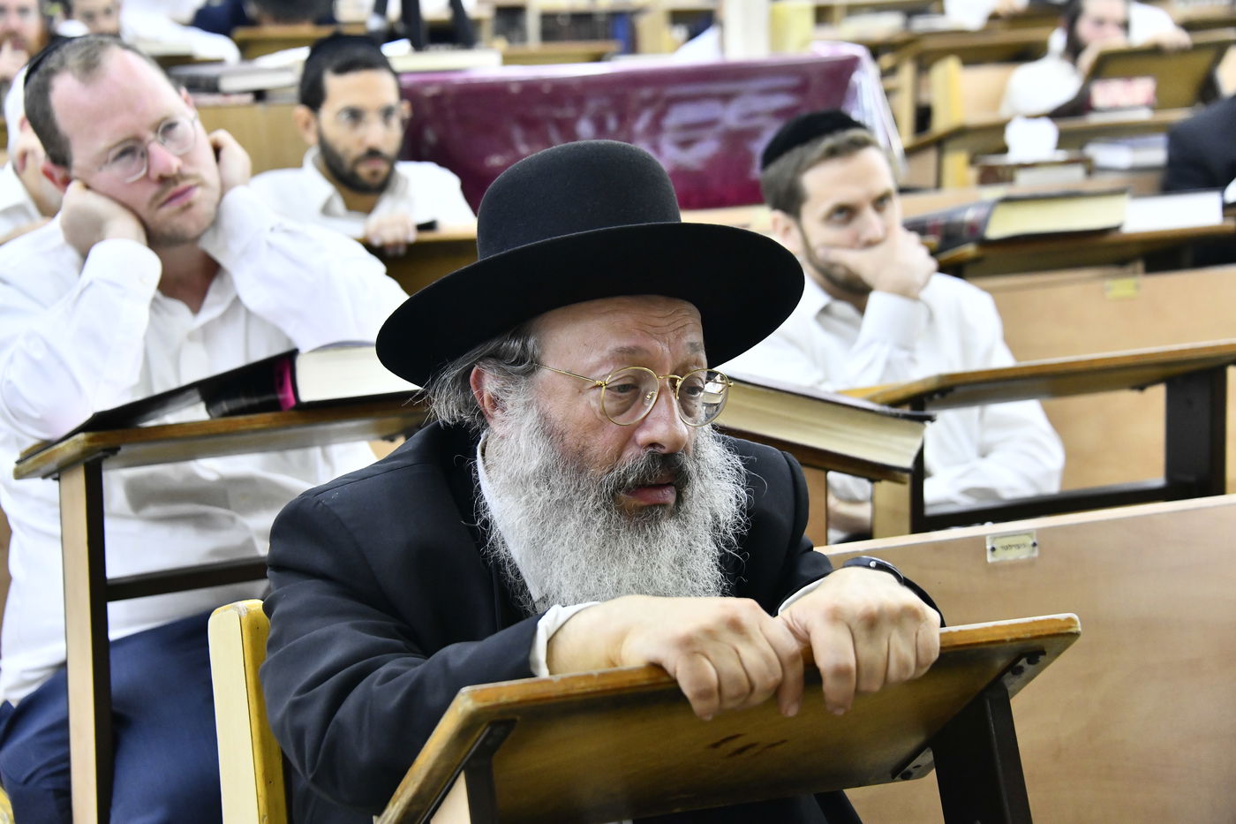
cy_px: 412
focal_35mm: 78
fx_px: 2677
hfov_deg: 26.0
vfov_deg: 17.5
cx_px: 618
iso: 2500
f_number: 5.6
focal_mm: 78
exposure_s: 1/160
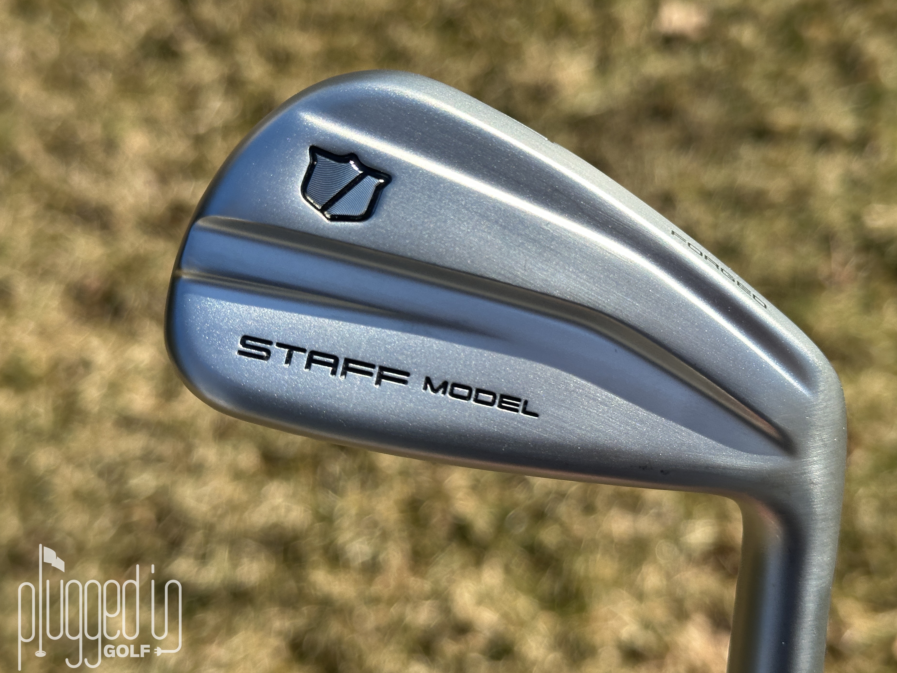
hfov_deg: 36.8
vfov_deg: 28.0
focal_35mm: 52
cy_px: 325
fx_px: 1347
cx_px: 472
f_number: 1.78
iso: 64
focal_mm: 6.86
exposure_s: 1/1848
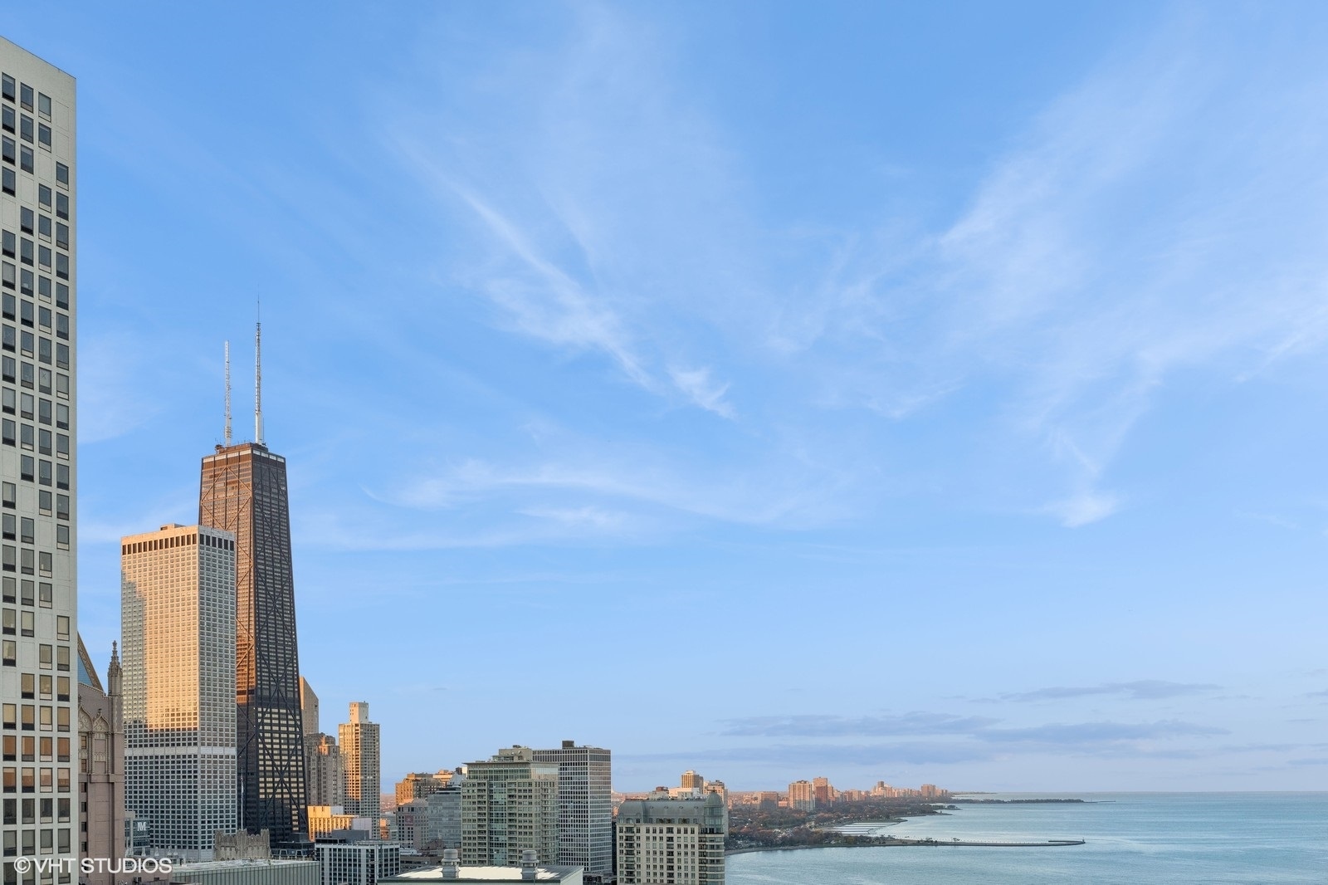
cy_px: 442
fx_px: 1143
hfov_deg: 60.3
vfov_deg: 42.3
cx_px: 664
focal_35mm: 31
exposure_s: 1/80
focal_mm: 21
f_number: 8
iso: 320
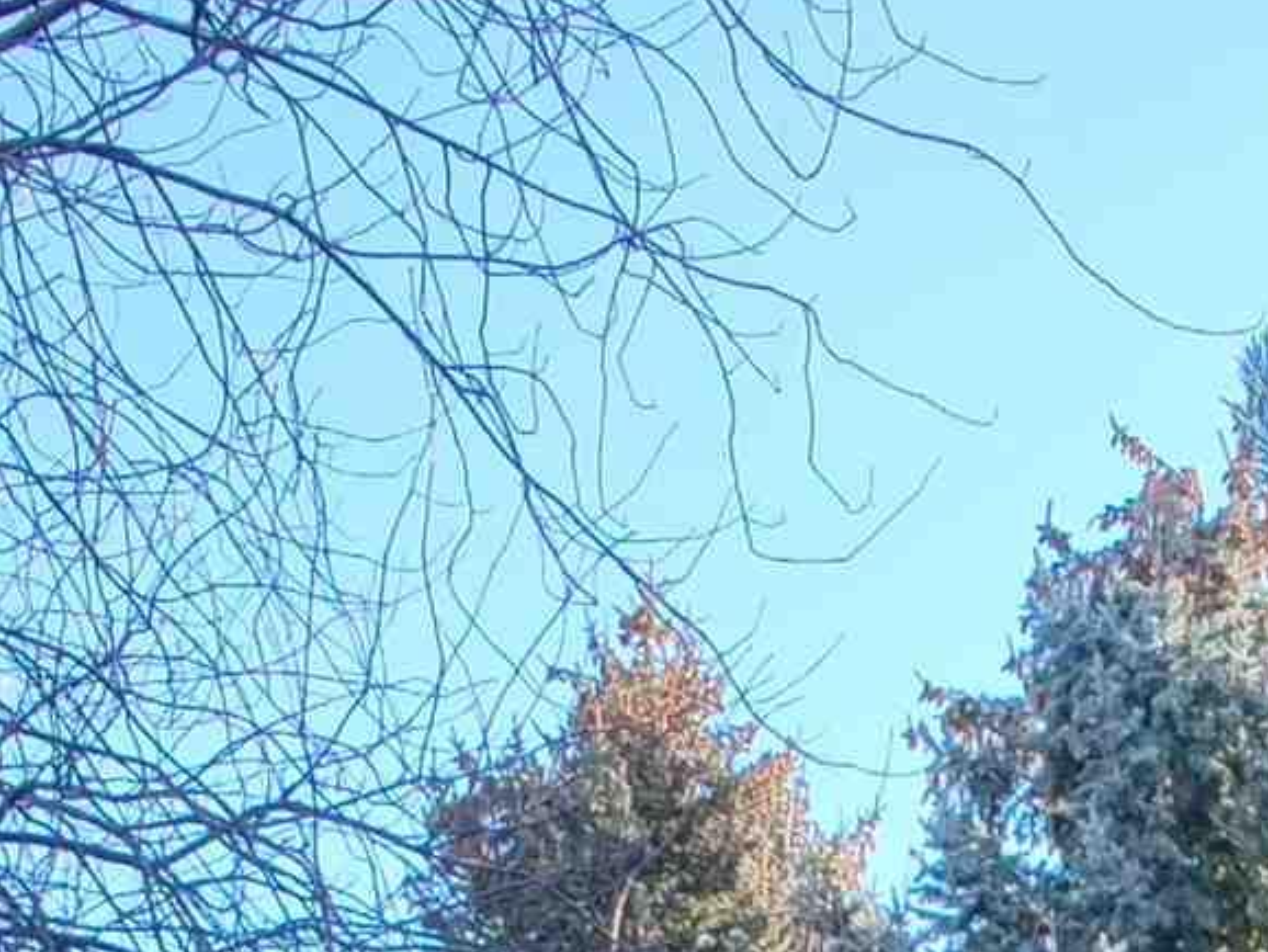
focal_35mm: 85
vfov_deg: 13.7
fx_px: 3115
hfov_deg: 22.3
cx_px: 1191
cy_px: 2119
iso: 100
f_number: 2.55
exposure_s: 1/273
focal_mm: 16
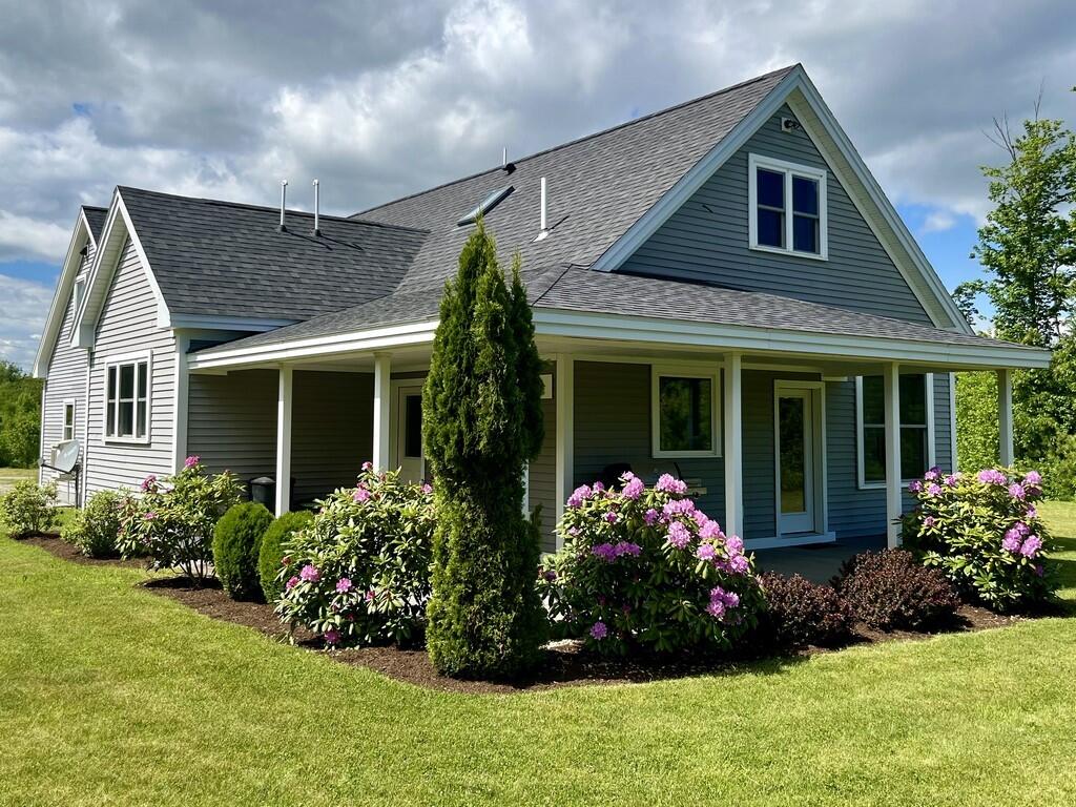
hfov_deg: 67.3
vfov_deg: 53.1
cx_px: 538
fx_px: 808
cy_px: 404
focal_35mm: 26
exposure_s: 1/4484
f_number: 1.6
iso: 50
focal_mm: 5.1
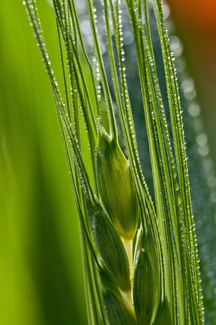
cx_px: 108
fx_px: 2030
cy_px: 162
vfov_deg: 9.2
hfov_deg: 6.1
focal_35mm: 225
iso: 400
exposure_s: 1/320
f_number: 11
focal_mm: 150
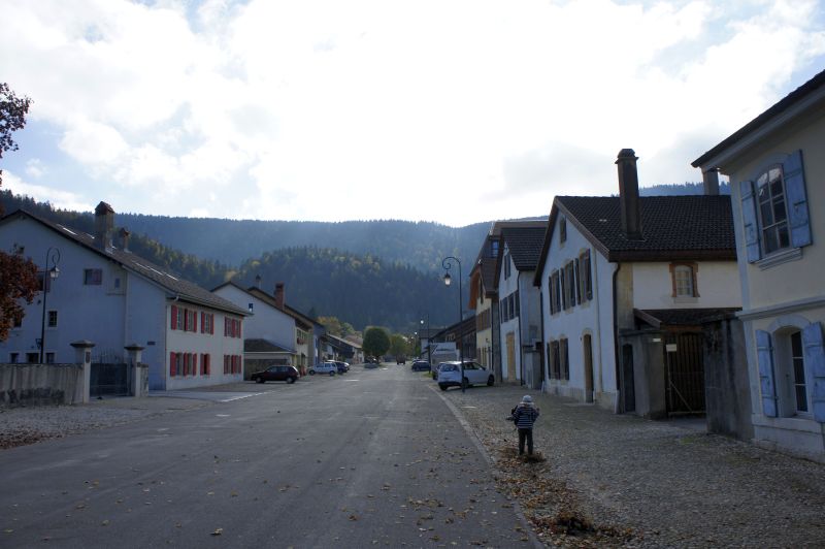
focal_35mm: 27
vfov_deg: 47.9
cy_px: 274
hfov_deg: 67.4
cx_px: 412
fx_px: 618
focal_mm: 18
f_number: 7.1
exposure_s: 1/400
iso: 200
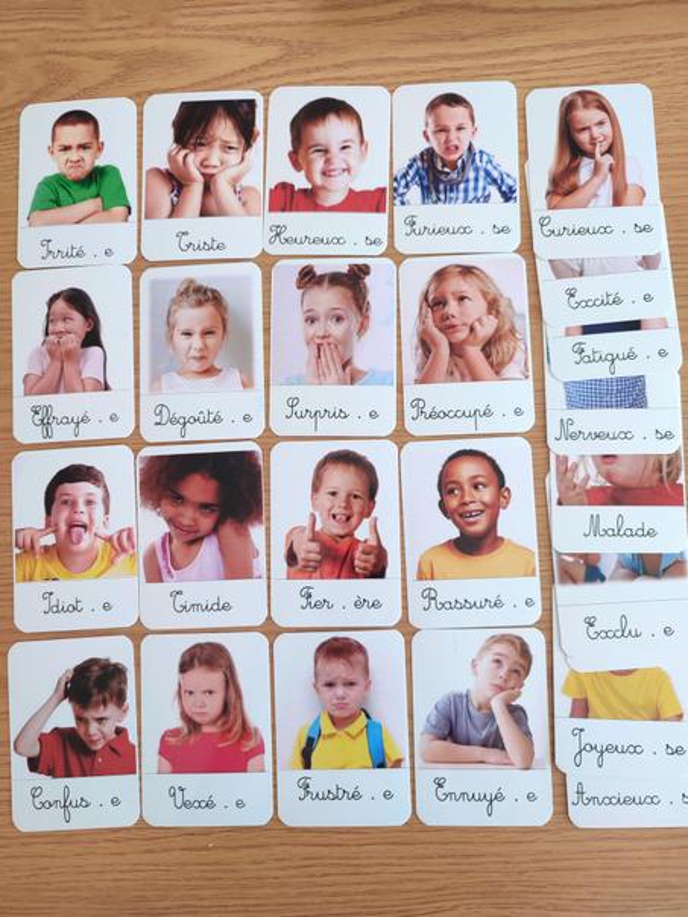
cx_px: 344
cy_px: 458
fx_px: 663
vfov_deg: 69.4
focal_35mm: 25
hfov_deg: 54.9
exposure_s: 1/50
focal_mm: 6.04
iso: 88
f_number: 1.9
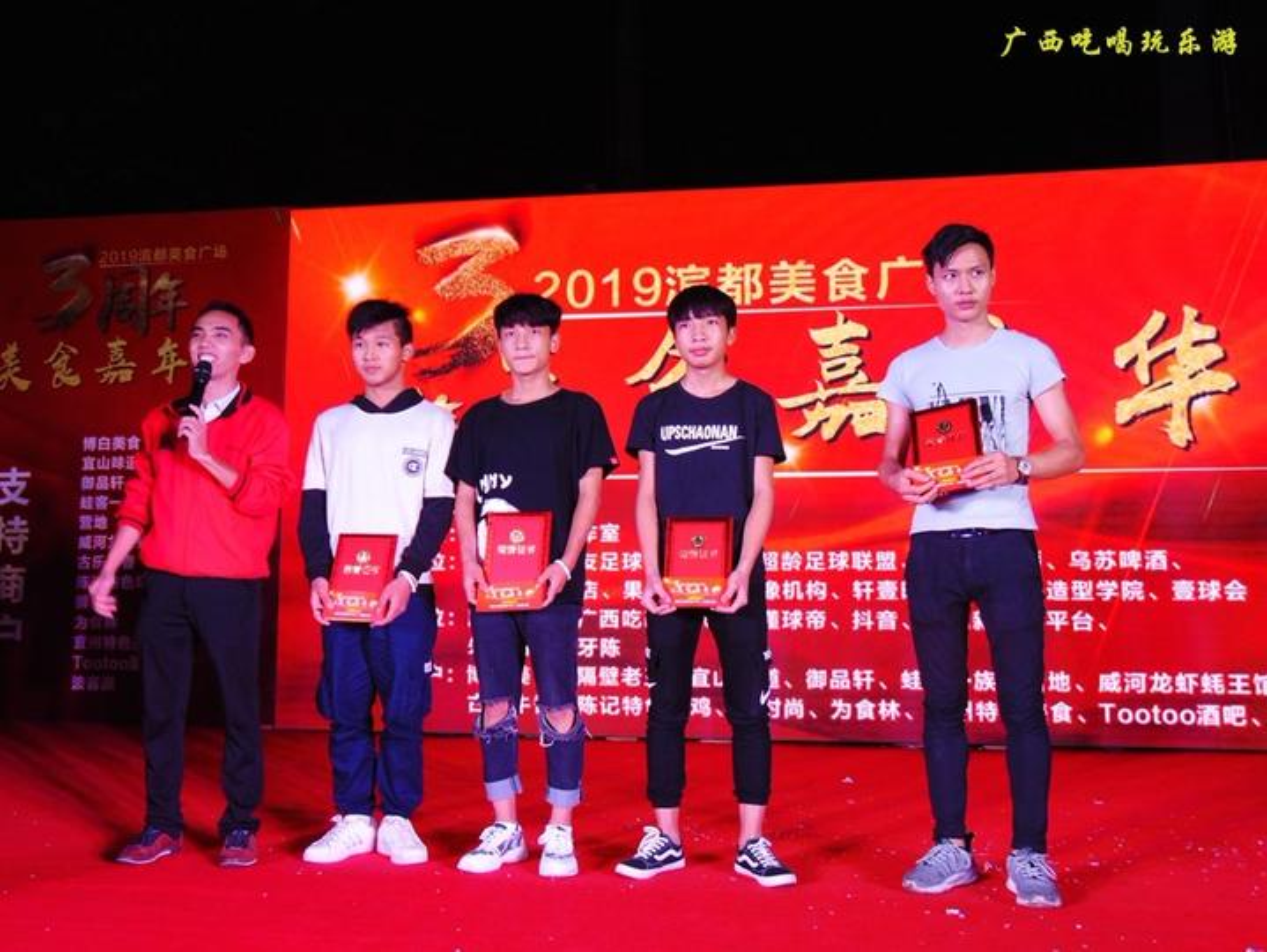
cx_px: 634
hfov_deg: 55.3
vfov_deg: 43.0
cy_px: 476
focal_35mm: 33
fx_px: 1208
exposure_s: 1/50
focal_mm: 5.8
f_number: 3.2
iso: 80
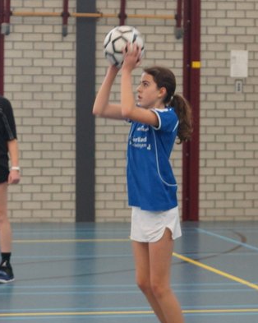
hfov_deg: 17.8
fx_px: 821
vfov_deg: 22.2
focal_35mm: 86
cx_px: 128
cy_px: 196
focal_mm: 50
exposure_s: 1/160
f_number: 3.2
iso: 800
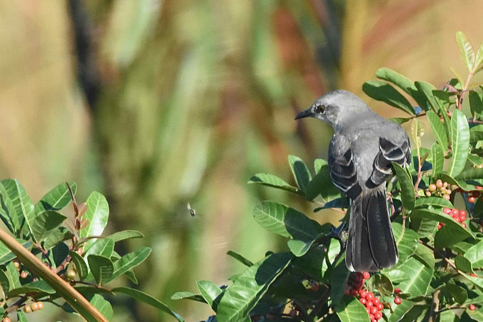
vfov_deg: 1.2
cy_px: 187
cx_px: 255
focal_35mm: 1186
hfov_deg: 1.7
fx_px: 15909
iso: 2000
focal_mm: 600
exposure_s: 1/2000
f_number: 11
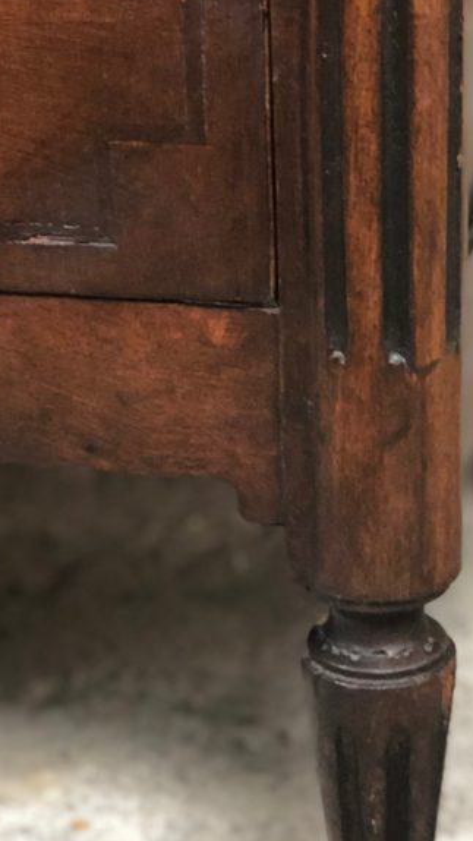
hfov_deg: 12.0
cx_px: 129
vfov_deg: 21.1
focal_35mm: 101
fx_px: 2251
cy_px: 432
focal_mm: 6
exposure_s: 1/17
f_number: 2.4
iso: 160
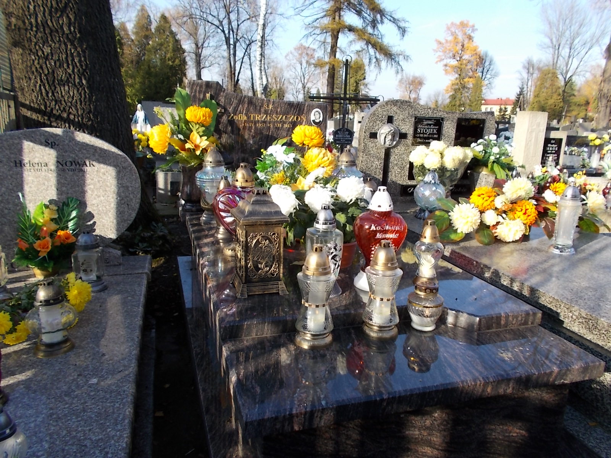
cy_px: 229
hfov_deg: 67.3
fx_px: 459
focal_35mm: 26
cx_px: 306
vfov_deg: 53.1
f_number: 3.2
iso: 80
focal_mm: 4.6
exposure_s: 1/320
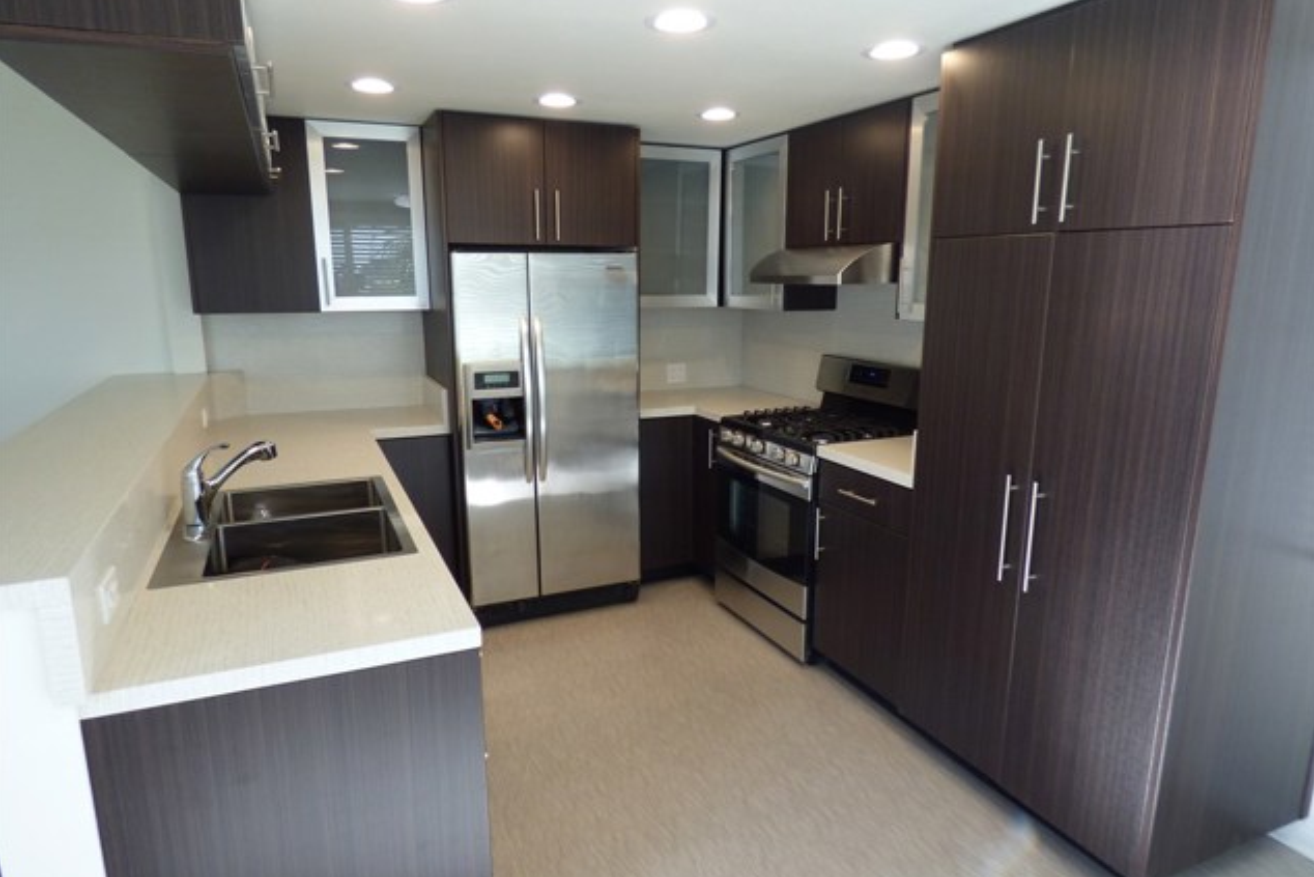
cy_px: 458
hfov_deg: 81.2
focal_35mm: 21
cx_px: 659
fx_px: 767
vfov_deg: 59.5
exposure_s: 1/60
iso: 125
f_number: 2.8
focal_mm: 3.58
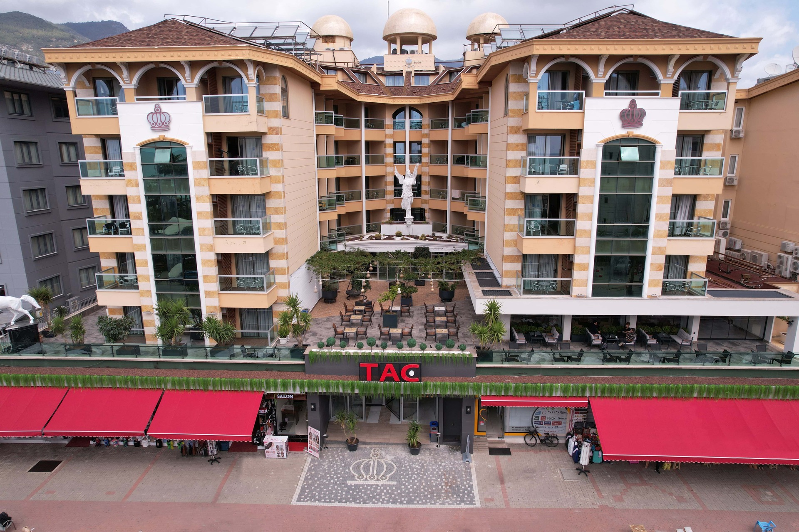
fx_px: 488
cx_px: 400
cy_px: 266
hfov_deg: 78.6
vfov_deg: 57.2
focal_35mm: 22
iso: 100
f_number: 2.8
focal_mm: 8.38
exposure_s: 1/1250
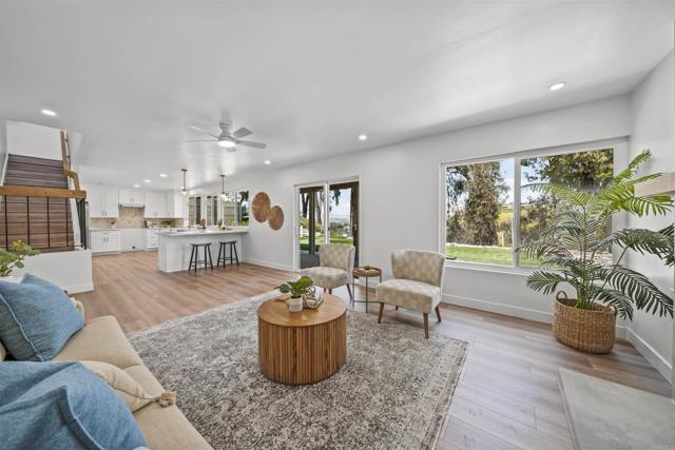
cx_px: 338
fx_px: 225
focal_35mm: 12
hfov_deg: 112.6
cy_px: 225
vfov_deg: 90.0
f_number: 6.3
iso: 160
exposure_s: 1/3
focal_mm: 12
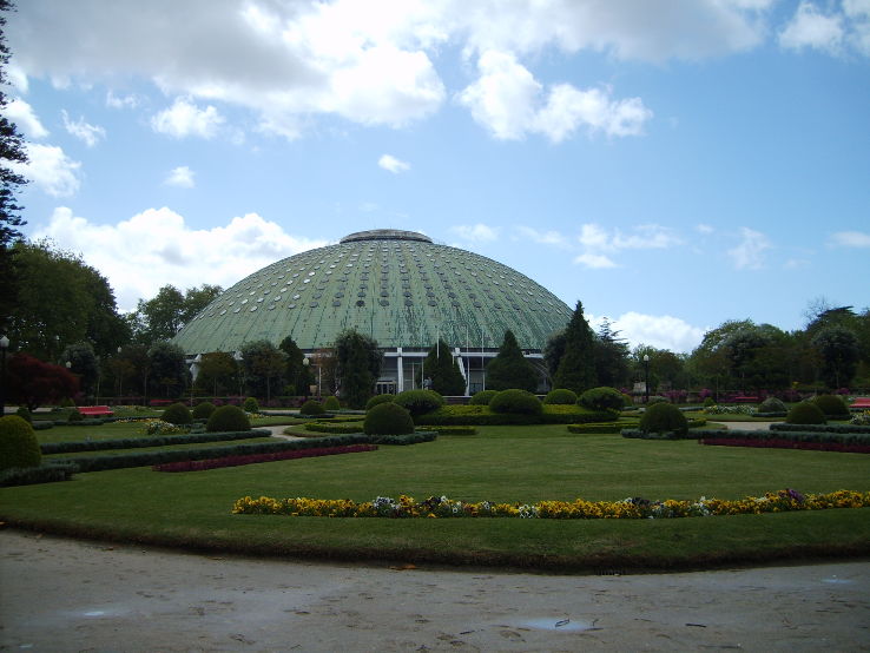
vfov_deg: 40.7
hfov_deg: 52.6
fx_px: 880
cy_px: 326
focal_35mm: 35
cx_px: 435
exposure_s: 1/250
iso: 50
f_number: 7.1
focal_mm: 5.8
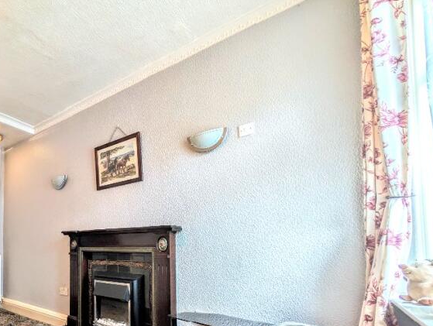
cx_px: 43
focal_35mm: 22
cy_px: 223
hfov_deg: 63.6
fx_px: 276
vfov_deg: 59.5
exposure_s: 1/34.2
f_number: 1.7
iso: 45
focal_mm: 2.02
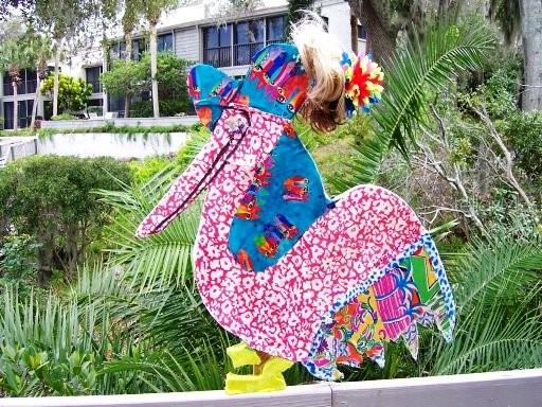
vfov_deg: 39.7
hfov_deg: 51.4
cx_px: 271
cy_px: 204
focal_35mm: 36
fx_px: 564
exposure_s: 1/250
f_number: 3
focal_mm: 6
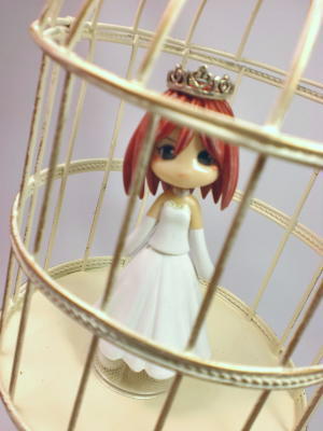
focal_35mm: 35
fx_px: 435
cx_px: 162
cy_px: 216
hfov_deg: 40.7
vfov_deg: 52.6
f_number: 3.1
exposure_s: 1/80
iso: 64
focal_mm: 6.3
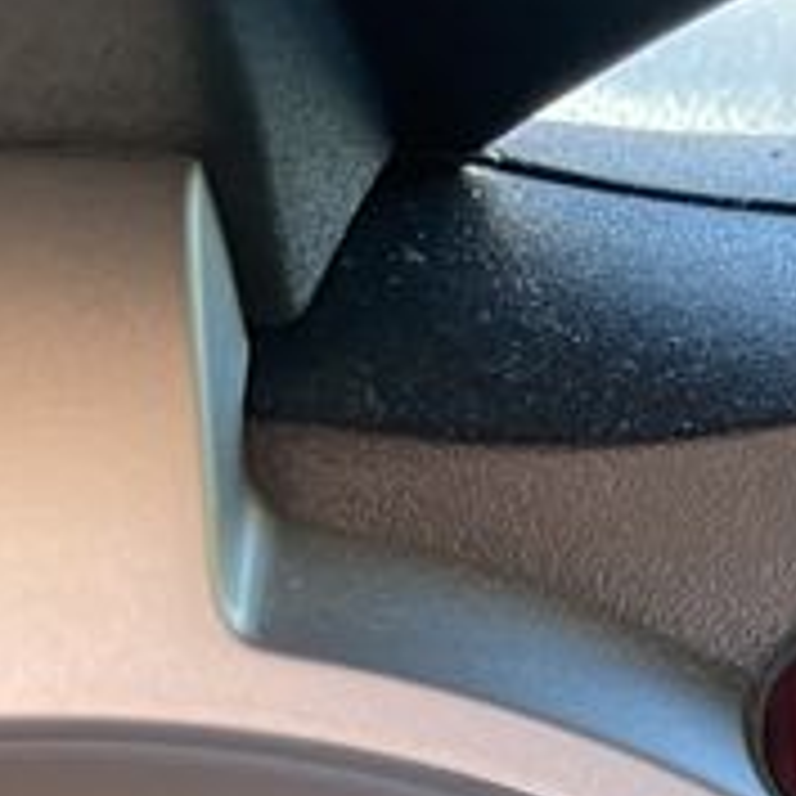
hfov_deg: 11.5
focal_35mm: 130
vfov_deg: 12.0
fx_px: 3382
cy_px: 1561
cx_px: 1803
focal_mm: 4.2
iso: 125
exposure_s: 1/89
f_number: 1.6
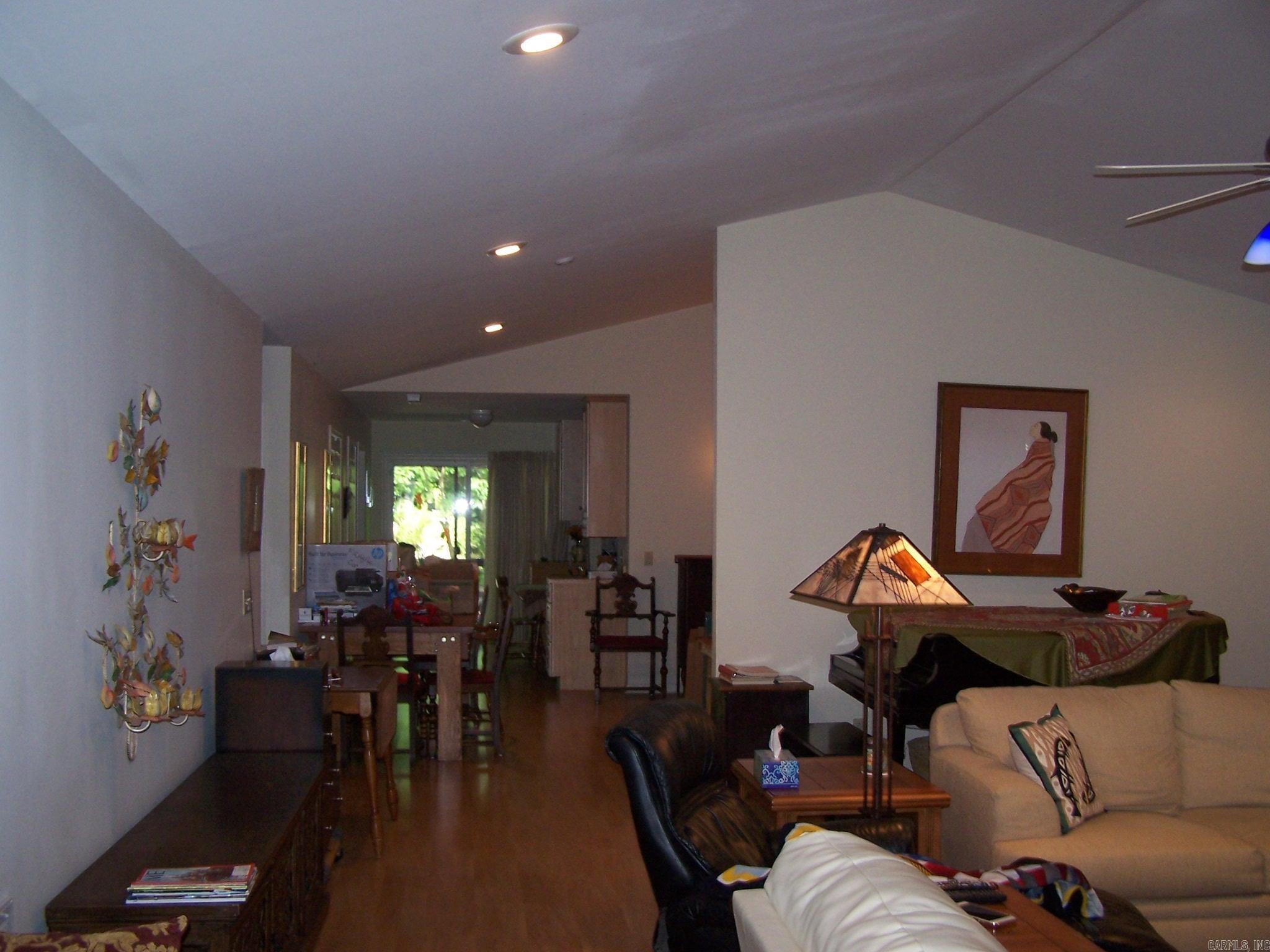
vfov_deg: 37.7
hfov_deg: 49.0
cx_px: 635
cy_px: 476
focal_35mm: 38
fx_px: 1394
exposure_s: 1/60
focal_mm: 6.3
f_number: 2.8
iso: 140
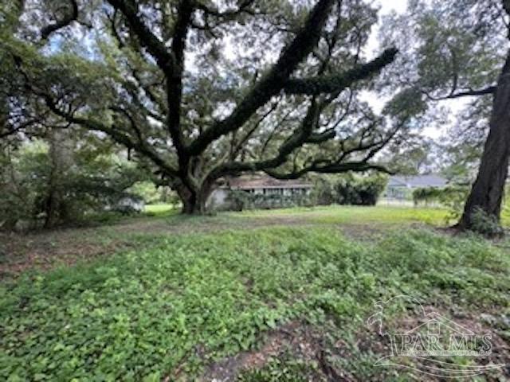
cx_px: 255
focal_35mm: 14
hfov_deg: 102.1
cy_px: 191
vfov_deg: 85.7
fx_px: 206
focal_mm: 2.22
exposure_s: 1/99
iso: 50
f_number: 2.2
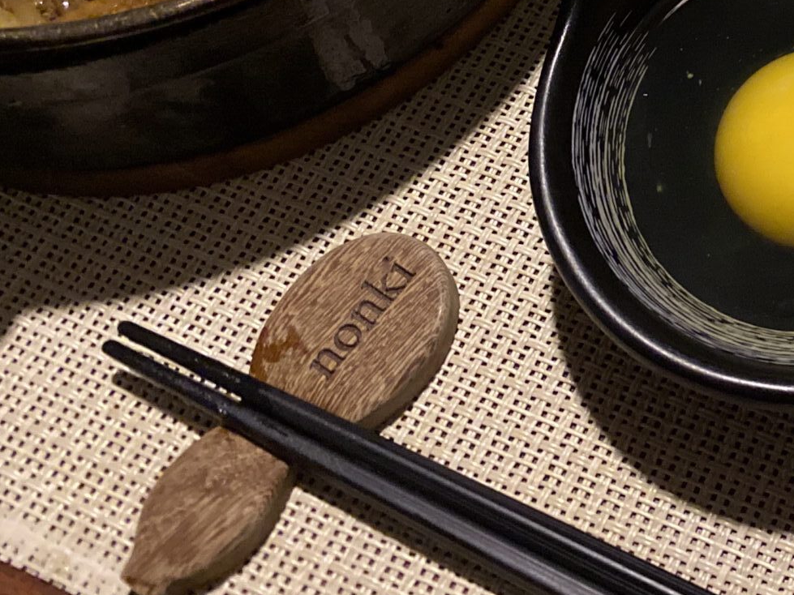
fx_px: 1560
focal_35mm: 68
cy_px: -180
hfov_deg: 25.9
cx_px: 921
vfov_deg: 19.8
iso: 500
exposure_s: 1/60
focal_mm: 4.25
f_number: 1.8
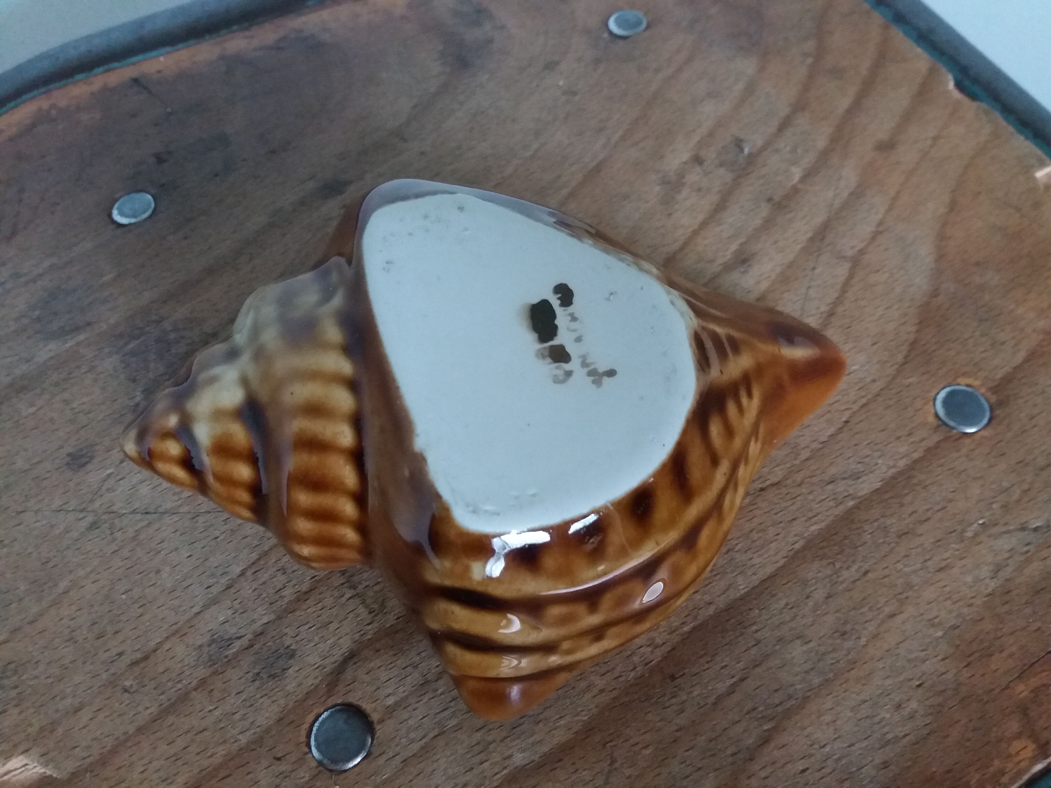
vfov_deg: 49.7
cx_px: 526
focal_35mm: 28
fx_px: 850
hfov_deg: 63.4
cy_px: 394
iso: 320
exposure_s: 1/17
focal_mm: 3.7
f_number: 1.9
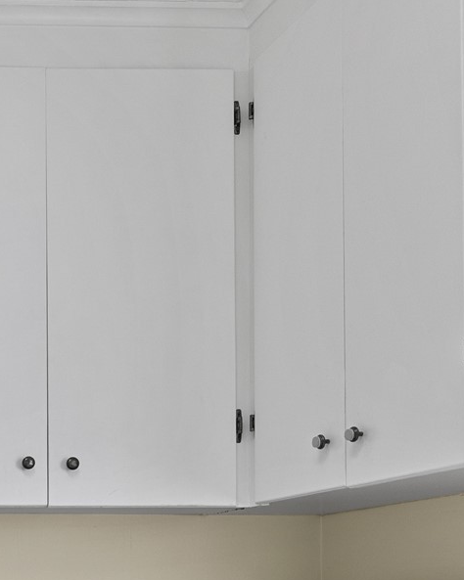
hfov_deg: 20.5
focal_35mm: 58
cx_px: -314
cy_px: 631
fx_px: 996
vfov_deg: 29.4
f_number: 11
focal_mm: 18
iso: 640
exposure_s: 1/8
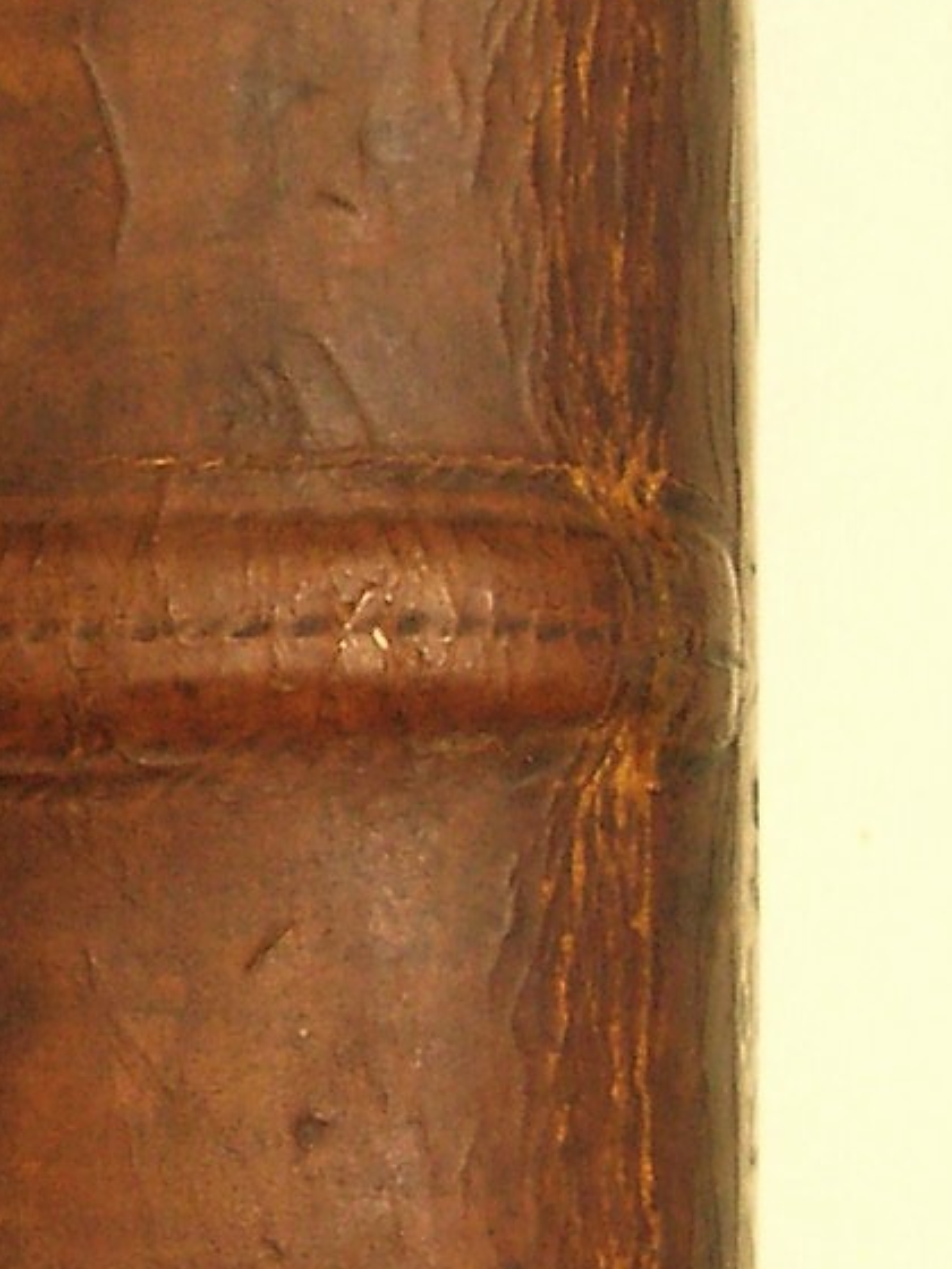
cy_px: 585
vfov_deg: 11.7
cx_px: 59
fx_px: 6197
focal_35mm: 169
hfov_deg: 8.7
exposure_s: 1/45
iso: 50
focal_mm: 6.1
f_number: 2.8
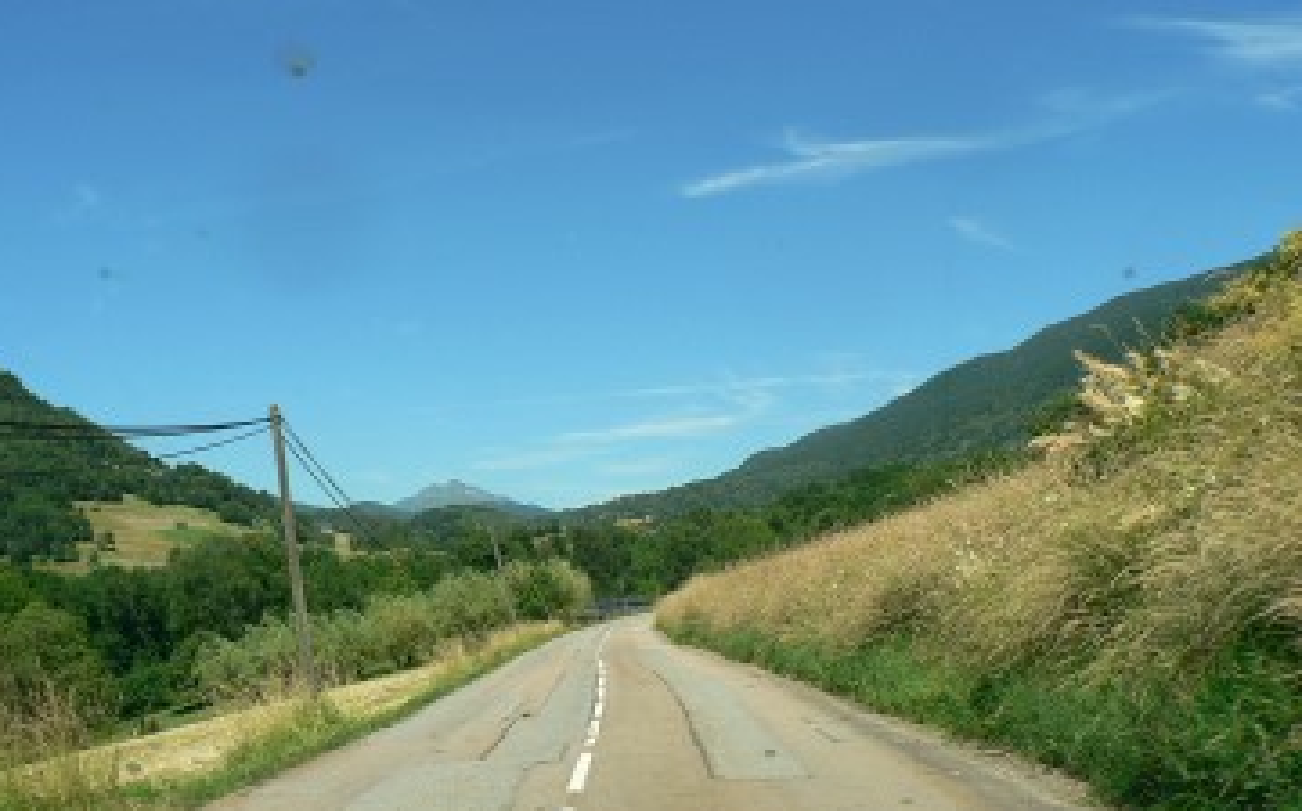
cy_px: 440
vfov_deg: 32.7
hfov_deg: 50.4
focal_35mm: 39
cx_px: 640
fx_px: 1383
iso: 80
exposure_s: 1/400
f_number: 4.5
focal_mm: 6
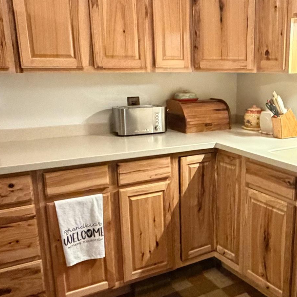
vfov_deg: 39.9
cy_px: 177
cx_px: 234
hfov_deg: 38.6
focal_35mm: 42
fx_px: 408
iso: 1000
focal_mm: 2.22
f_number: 2.2
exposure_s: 1/60
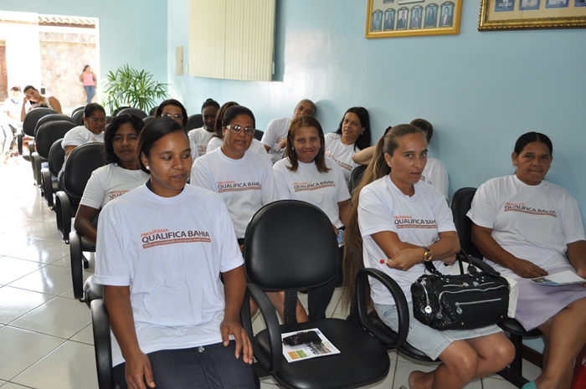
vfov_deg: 43.5
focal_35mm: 30
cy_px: 194
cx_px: 293
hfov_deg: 62.0
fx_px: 488
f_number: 3.8
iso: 720
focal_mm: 20
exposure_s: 1/125
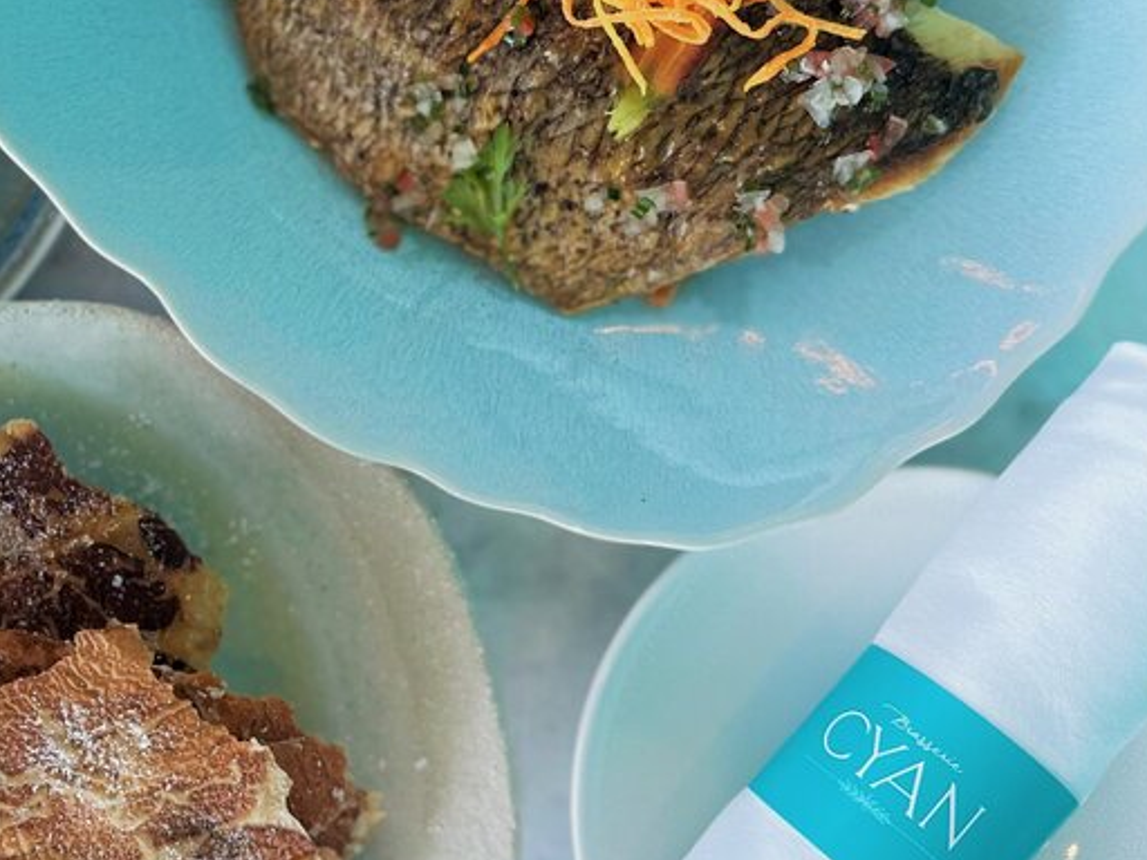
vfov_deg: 30.2
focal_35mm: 48
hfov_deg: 38.0
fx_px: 1590
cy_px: 343
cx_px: 211
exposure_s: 1/50
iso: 125
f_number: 1.78
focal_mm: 6.86
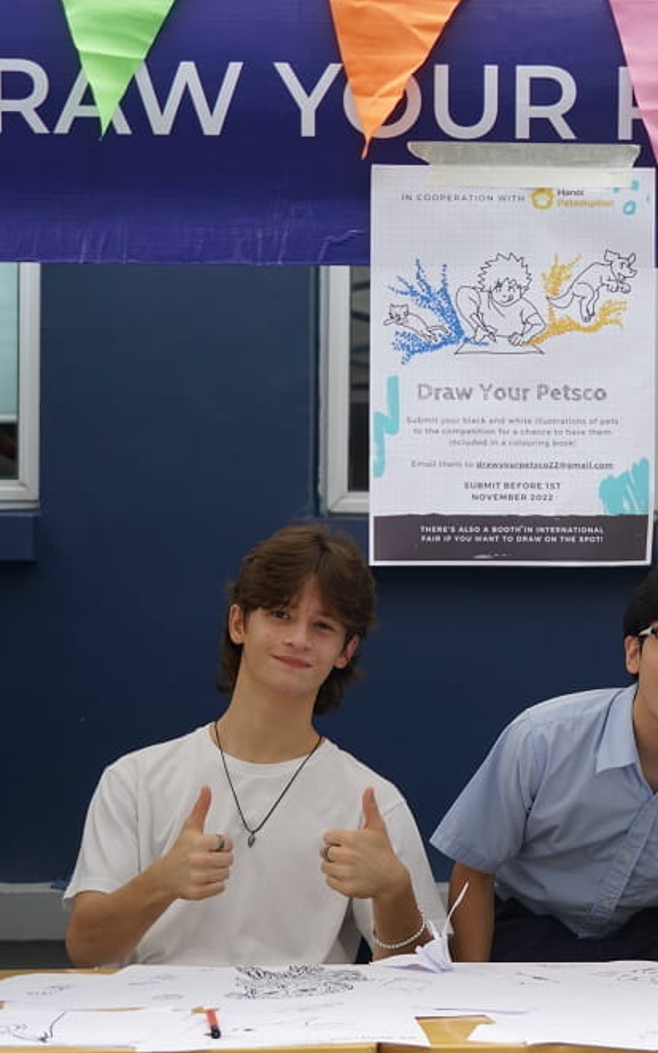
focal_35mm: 83
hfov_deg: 15.5
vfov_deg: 24.9
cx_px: 642
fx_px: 2383
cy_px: 526
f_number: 5
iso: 100
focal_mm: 54
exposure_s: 1/80
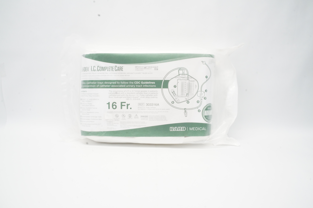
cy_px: 104
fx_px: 234
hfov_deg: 67.4
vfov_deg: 47.8
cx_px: 156
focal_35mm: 27
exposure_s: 1/8
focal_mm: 18
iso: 1600
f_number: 22
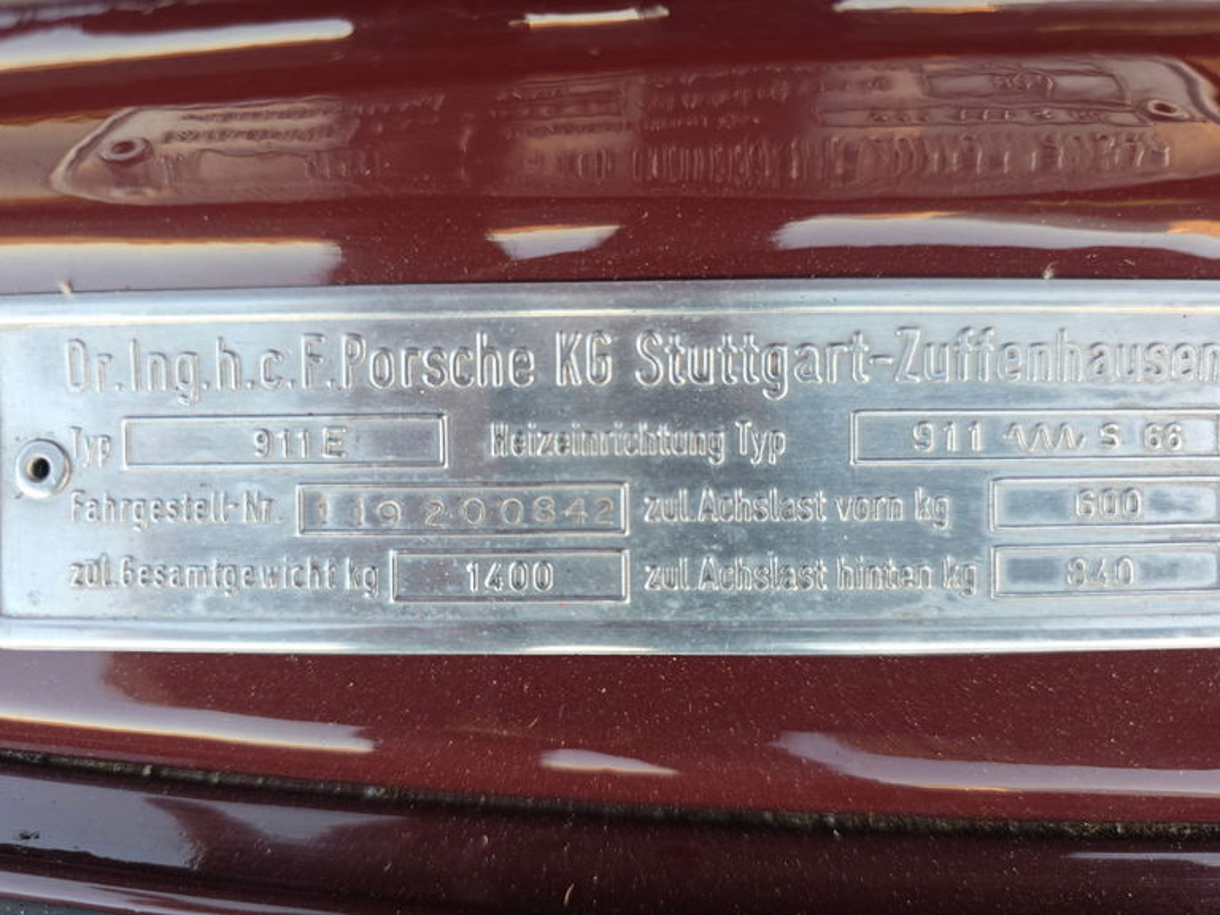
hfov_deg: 73.9
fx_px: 811
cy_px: 458
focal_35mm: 23
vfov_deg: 58.9
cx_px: 610
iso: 50
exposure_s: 1/68
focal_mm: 6.3
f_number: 1.7
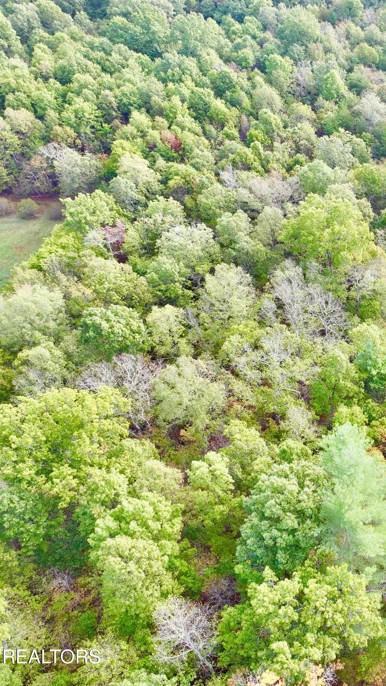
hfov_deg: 30.4
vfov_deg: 56.6
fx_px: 637
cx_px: 417
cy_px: 344
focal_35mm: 35
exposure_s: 1/100
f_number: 2.8
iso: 110
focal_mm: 12.29
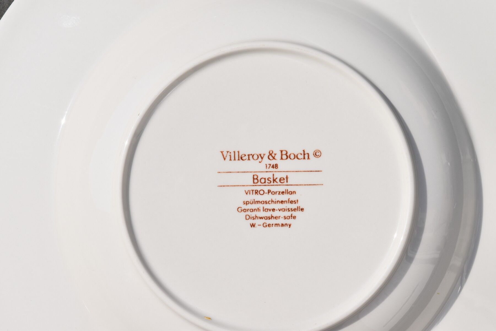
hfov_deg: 27.0
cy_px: 166
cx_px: 248
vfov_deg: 18.2
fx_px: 1033
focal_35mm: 75
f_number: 13
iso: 200
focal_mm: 50
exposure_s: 1/640
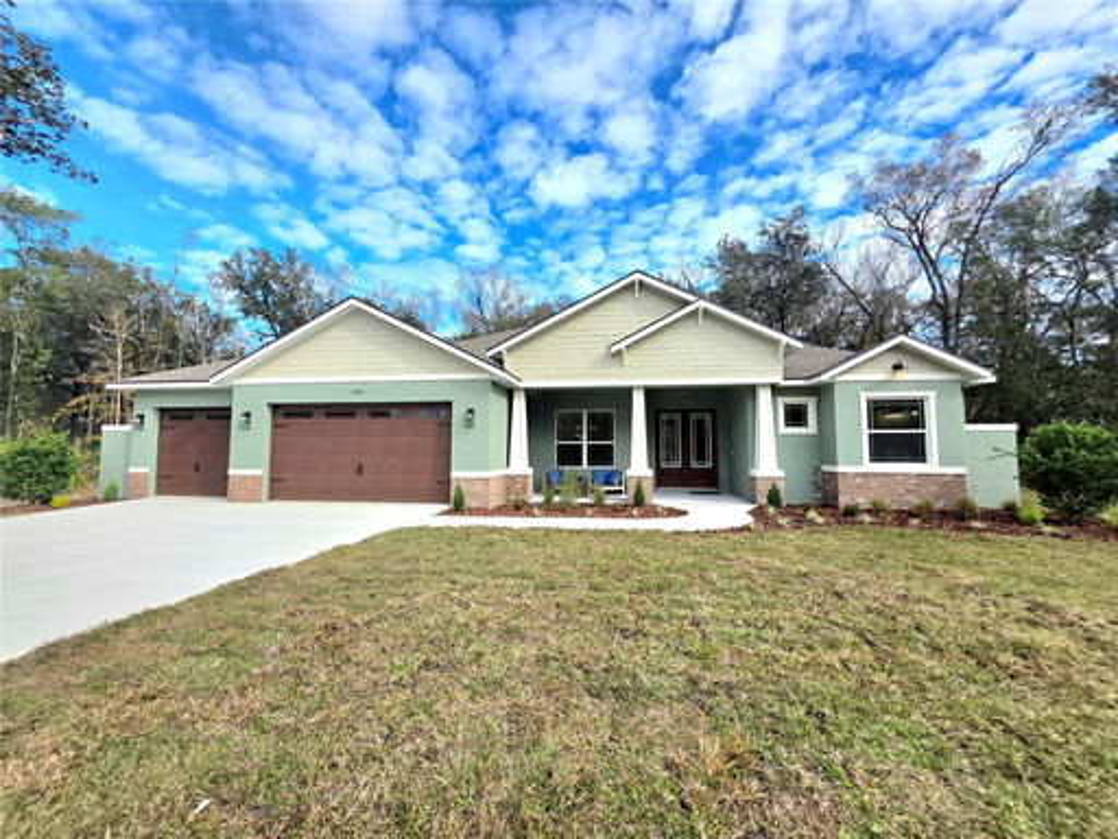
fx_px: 420
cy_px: 420
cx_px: 559
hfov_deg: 106.2
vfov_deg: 89.9
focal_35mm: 13
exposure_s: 1/2000
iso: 40
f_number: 1.9
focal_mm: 2.2
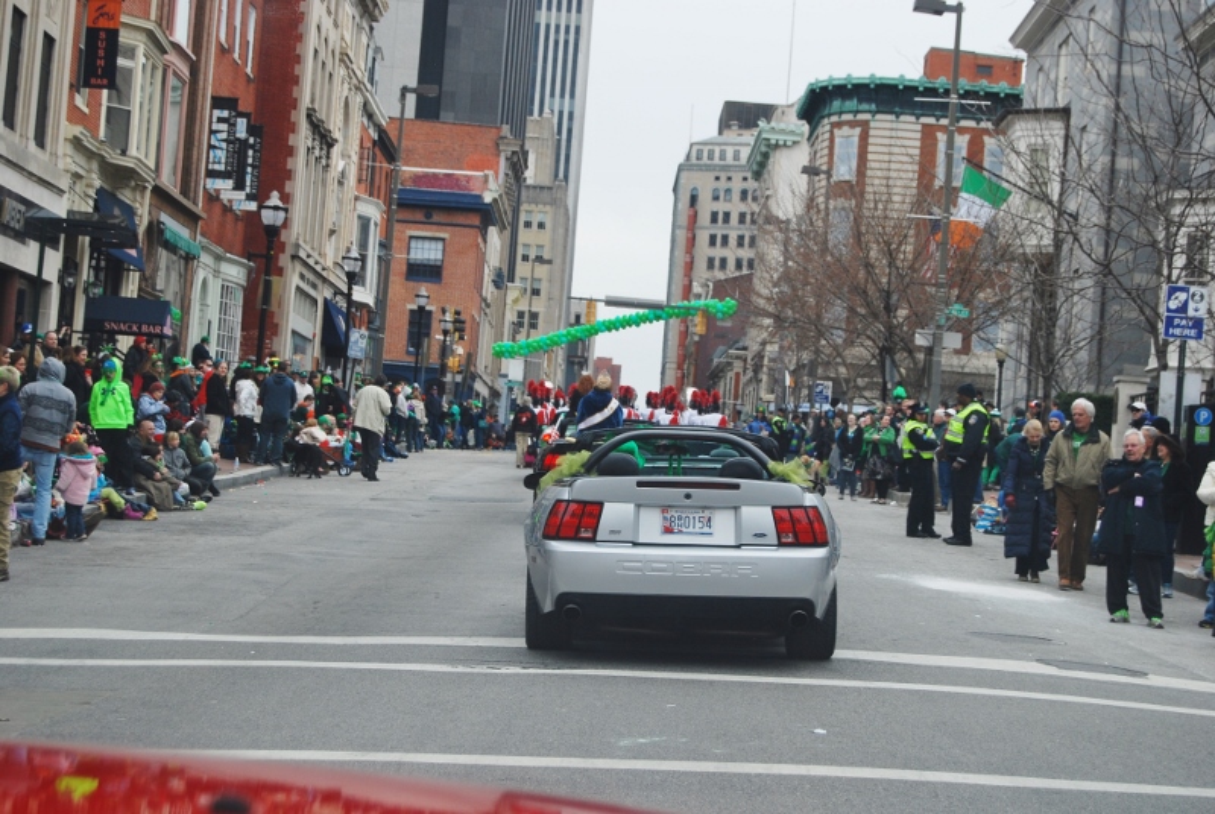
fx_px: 2535
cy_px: 407
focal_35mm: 75
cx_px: 608
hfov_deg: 27.0
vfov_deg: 18.2
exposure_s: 1/160
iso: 200
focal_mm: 50
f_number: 6.3
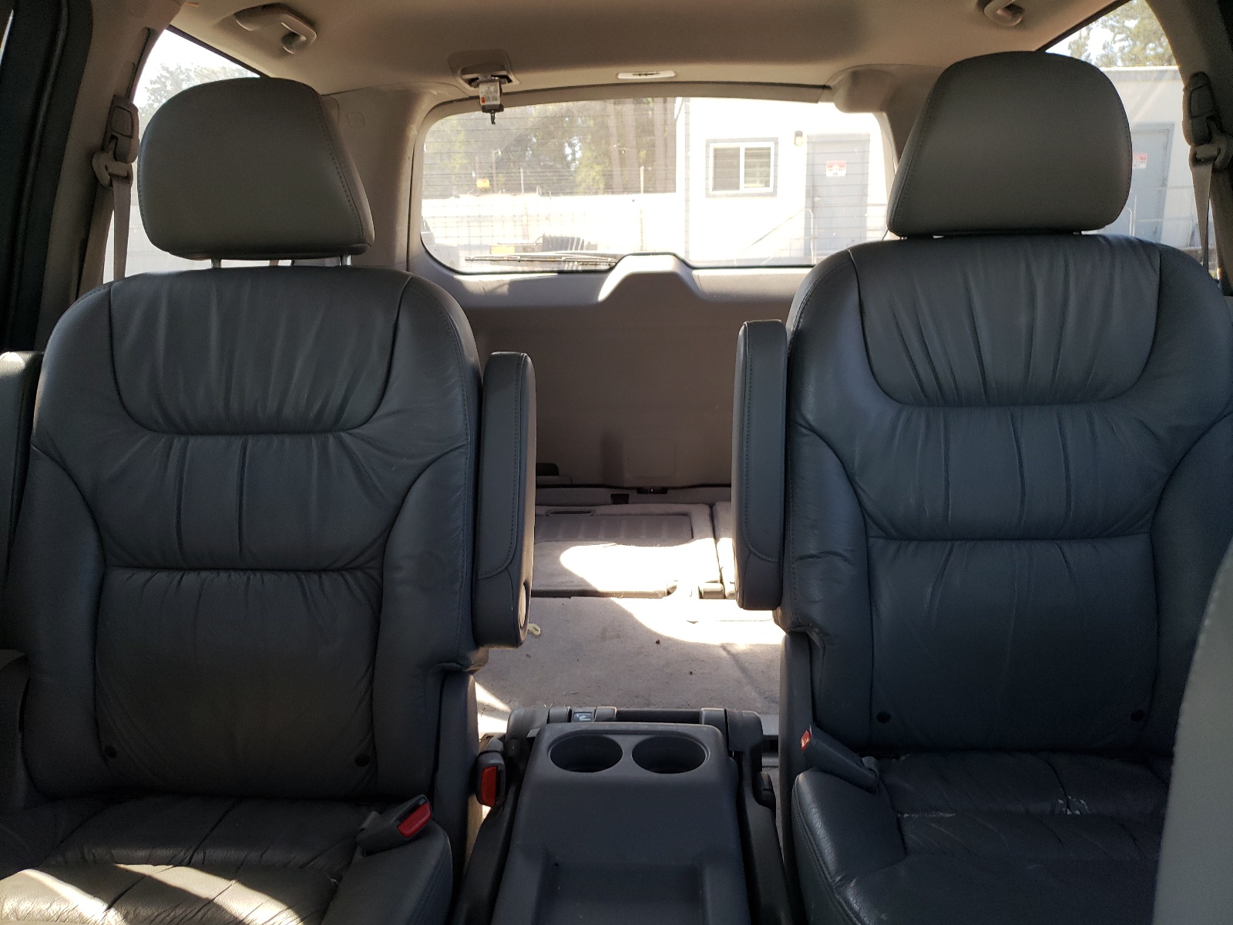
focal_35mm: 26
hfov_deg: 67.3
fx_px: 926
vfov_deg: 53.1
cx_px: 616
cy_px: 462
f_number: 1.5
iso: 90
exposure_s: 1/120
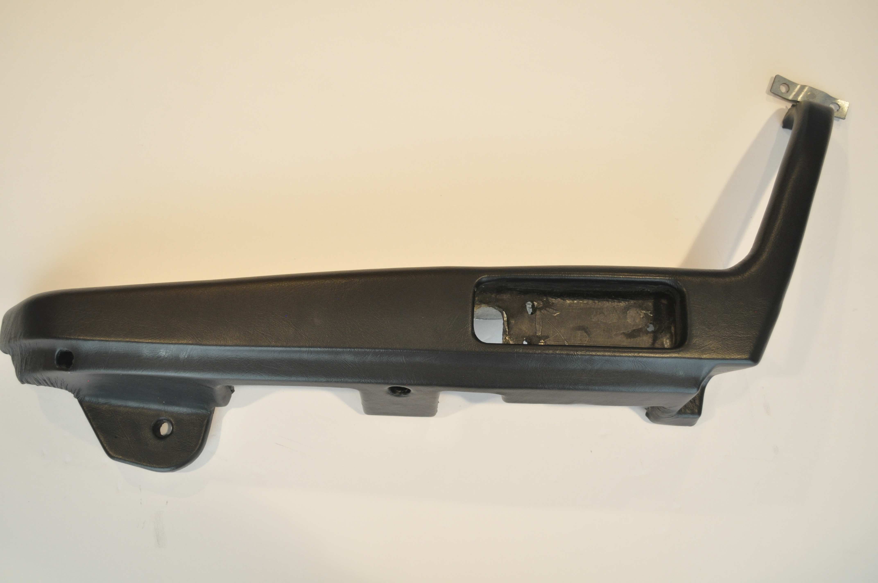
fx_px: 804
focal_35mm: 33
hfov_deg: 57.3
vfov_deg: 39.9
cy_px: 292
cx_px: 439
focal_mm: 22
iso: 800
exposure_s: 1/30
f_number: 3.8
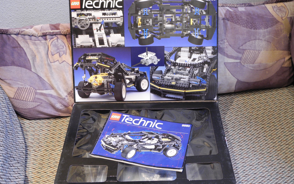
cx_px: 147
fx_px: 353
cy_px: 98
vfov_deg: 29.2
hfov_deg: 45.3
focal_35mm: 44
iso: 400
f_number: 3.2
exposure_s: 1/7.5
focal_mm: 8.8
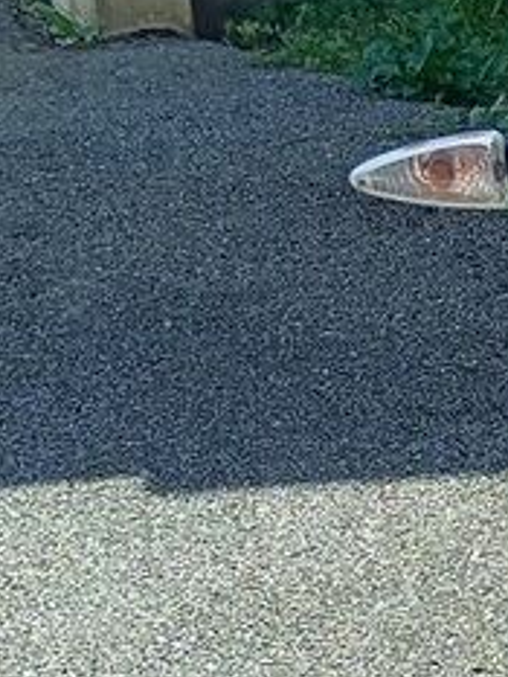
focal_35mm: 143
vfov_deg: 13.6
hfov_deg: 9.5
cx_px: 1109
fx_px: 2796
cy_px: 657
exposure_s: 1/351
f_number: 1.8
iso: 100
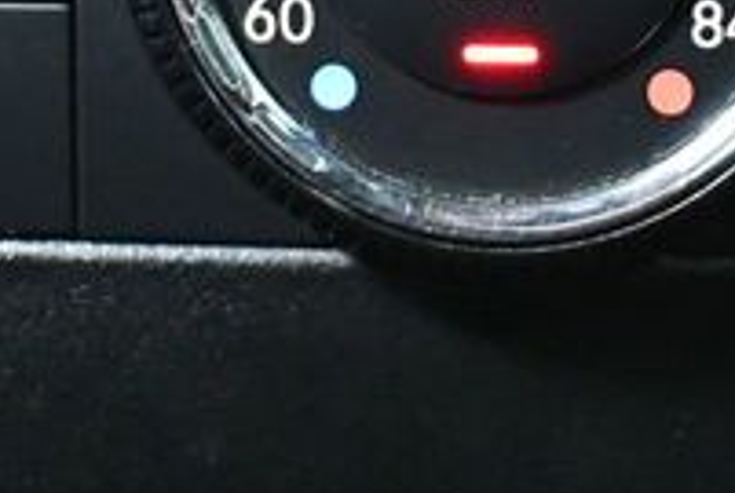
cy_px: -104
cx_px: 519
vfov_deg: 8.6
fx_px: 3253
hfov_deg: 12.9
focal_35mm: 159
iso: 11400
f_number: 4
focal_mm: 25
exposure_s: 1/60
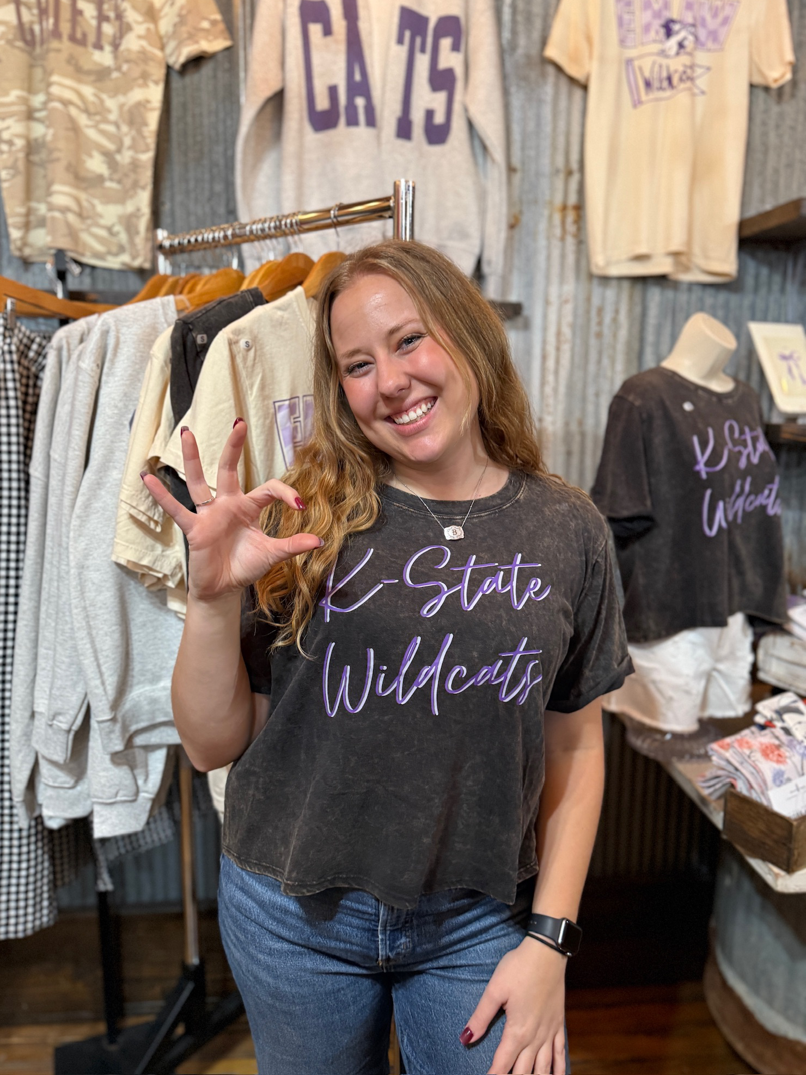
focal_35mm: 24
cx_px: 403
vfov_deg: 71.6
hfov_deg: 56.8
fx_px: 745
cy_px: 538
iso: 500
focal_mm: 6.76
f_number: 1.78
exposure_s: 1/60
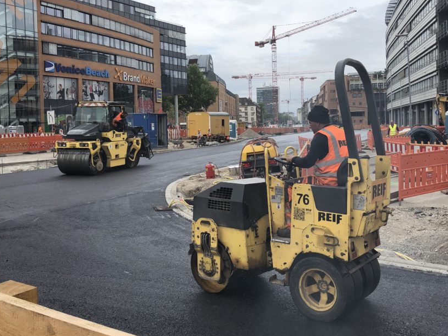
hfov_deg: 52.6
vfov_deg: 40.5
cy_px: 138
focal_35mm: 35
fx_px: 453
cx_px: 237
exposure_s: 1/1412
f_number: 1.8
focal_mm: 4
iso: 20
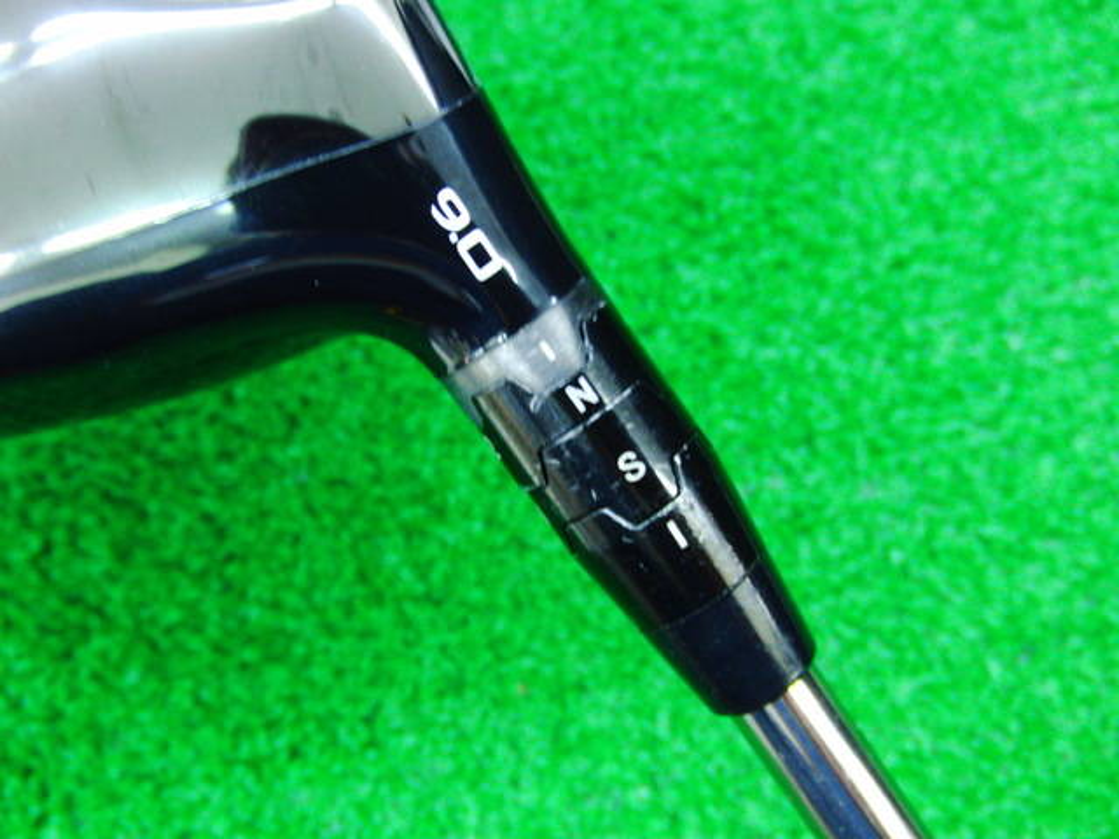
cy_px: 420
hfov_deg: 50.1
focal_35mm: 37
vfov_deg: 38.7
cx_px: 560
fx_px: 1196
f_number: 3.6
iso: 400
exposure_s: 1/13
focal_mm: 6.42
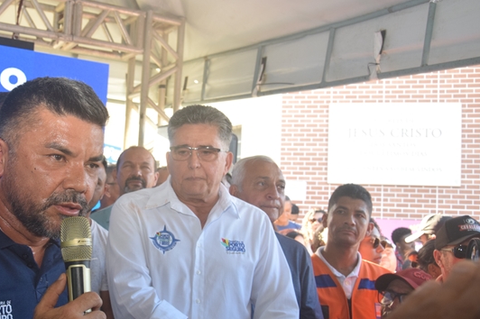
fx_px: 613
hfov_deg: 42.1
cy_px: 185
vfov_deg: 29.2
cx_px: 155
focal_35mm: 46
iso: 800
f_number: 5.6
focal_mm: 22
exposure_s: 1/125
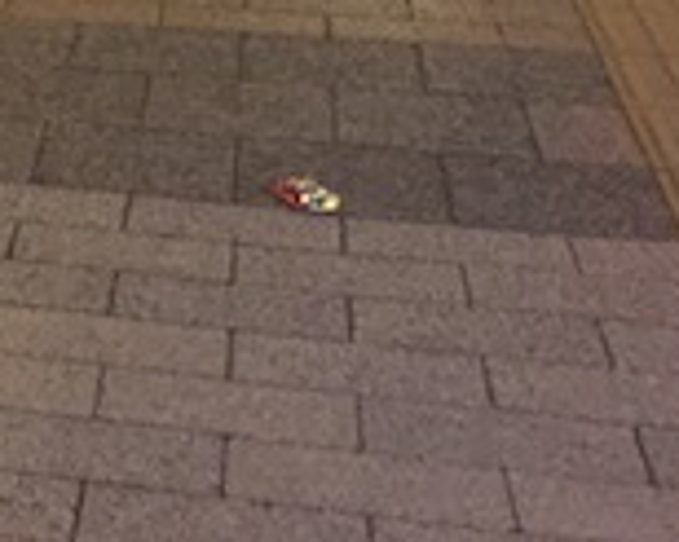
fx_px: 2089
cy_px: -306
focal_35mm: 104
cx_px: -474
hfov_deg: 16.1
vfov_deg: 13.8
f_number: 2.2
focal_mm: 4.15
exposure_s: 1/15
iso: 400
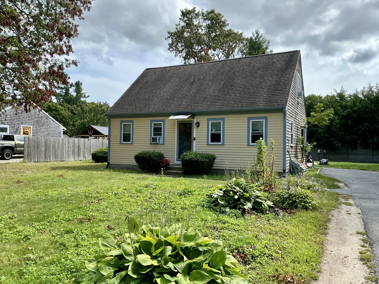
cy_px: 142
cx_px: 190
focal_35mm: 28
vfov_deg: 49.7
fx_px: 307
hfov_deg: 63.4
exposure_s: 1/666
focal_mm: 3
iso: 25
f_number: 1.8
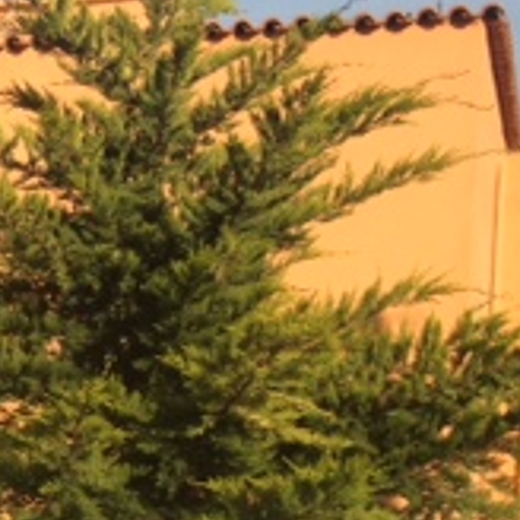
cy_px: 647
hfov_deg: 13.6
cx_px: -260
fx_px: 2056
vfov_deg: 13.9
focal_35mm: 121
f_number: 2.4
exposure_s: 1/1623
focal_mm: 4.28
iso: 50
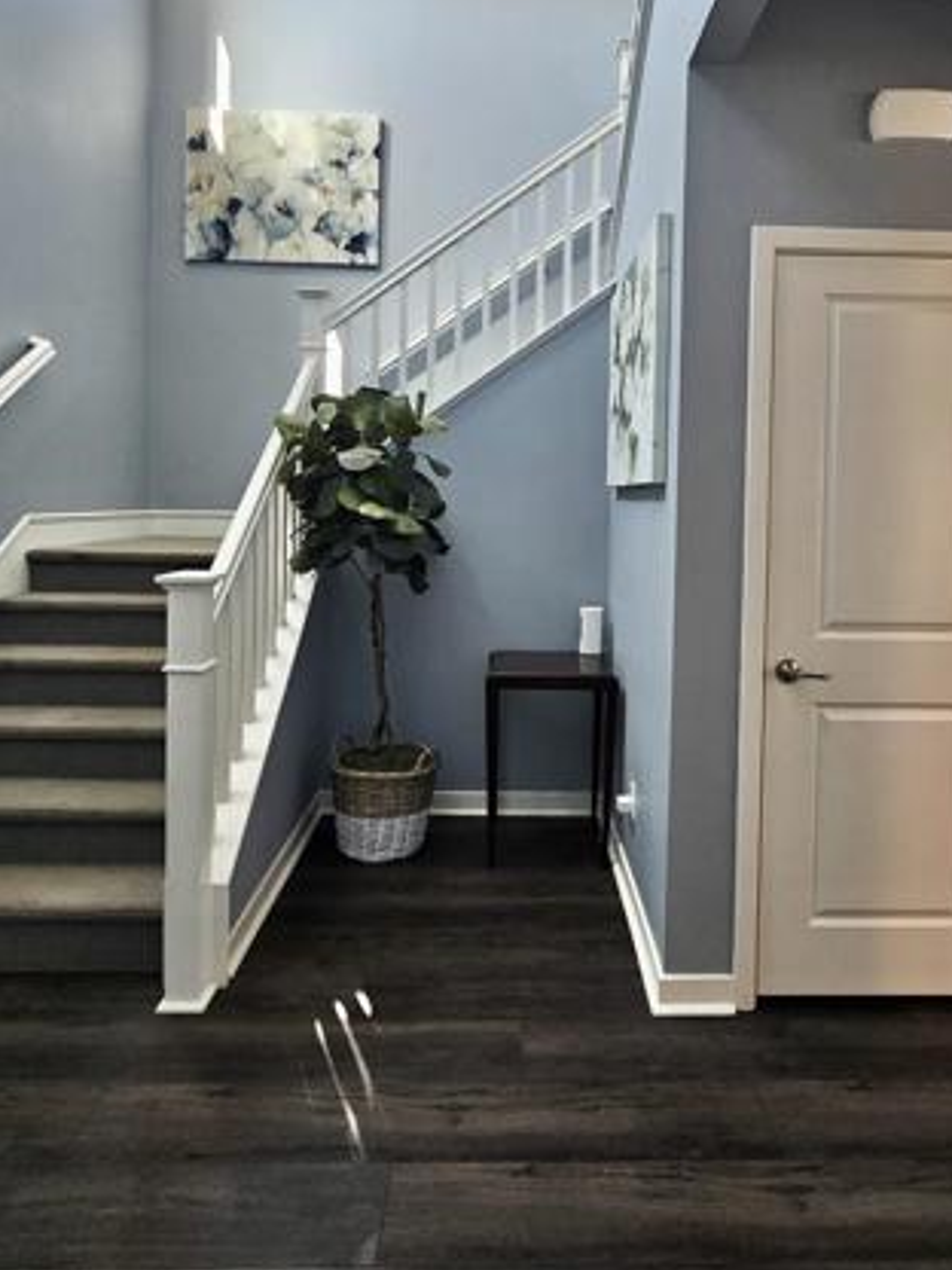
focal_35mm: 20
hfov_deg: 65.8
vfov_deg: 81.0
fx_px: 733
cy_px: 525
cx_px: 531
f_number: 2.2
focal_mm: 2.2
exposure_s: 1/60
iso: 200
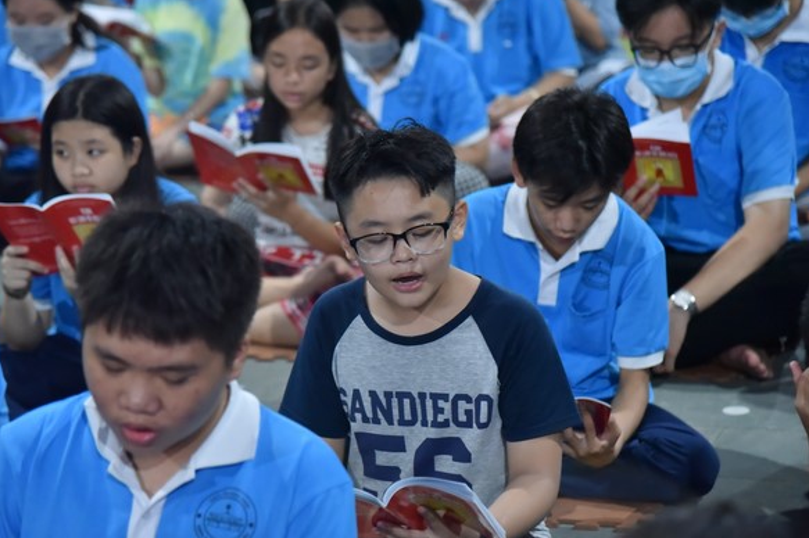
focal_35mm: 125
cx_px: 373
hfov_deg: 16.4
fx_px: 2807
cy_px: 284
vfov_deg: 11.0
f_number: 4
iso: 5000
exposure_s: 1/125
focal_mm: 112
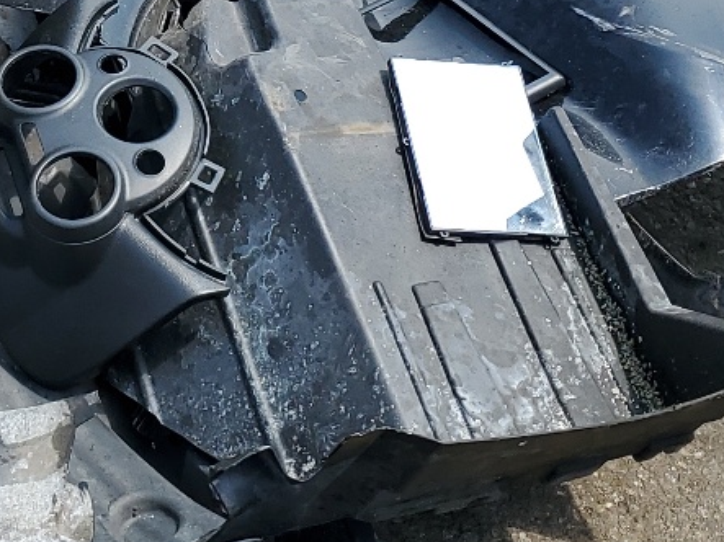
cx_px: 88
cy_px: -2
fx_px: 1965
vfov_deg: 15.4
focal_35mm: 94
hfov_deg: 20.5
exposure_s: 1/1667
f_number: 1.5
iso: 50
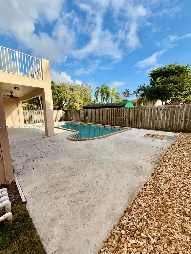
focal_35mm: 14
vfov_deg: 102.1
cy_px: 127
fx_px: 103
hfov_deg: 85.7
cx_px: 96
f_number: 2.2
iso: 16
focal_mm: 2.22
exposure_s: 1/709
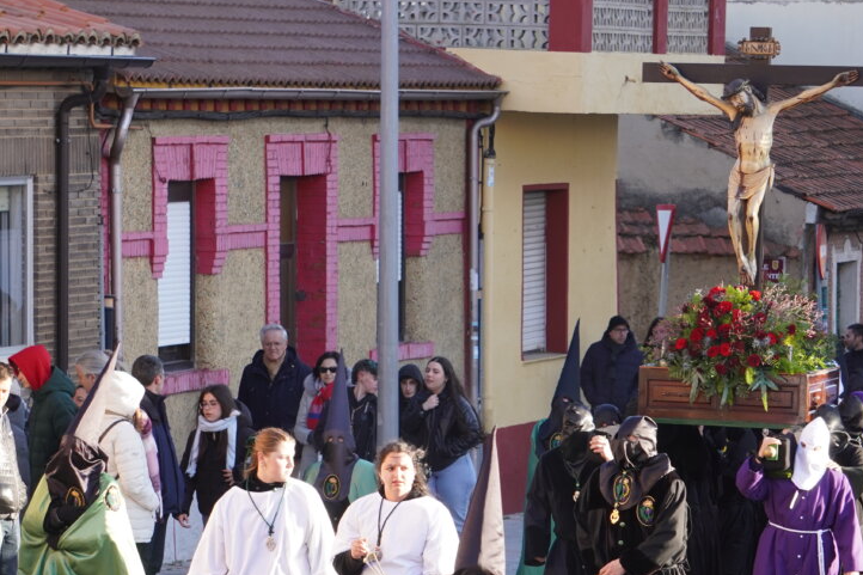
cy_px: 438
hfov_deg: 10.0
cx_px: 458
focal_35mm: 205
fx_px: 4910
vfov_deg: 6.7
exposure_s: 1/160
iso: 250
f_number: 5.6
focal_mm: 77
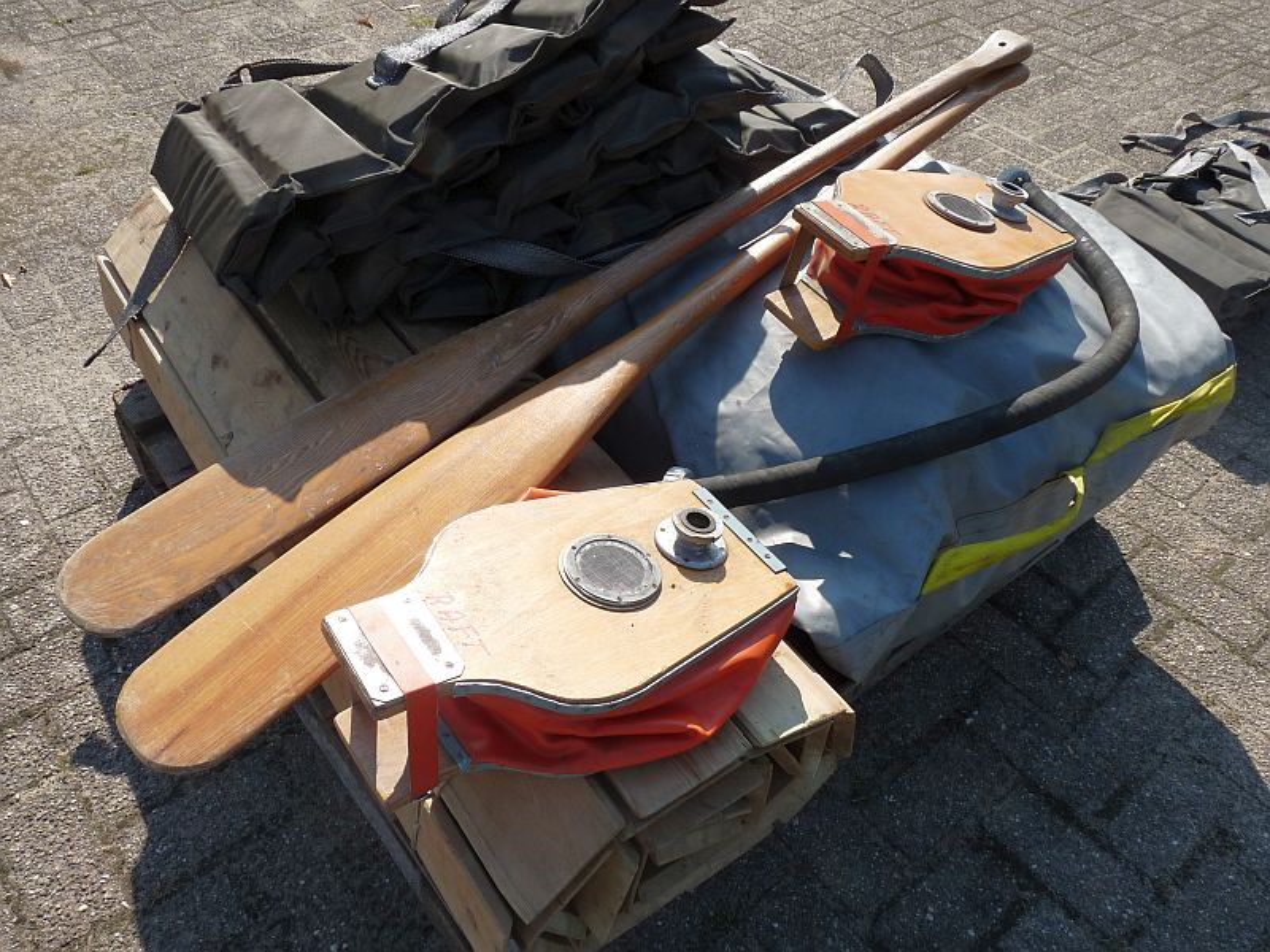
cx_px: 635
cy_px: 476
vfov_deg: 51.4
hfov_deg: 65.3
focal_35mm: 27
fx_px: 991
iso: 100
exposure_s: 1/320
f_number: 5.6
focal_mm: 4.8
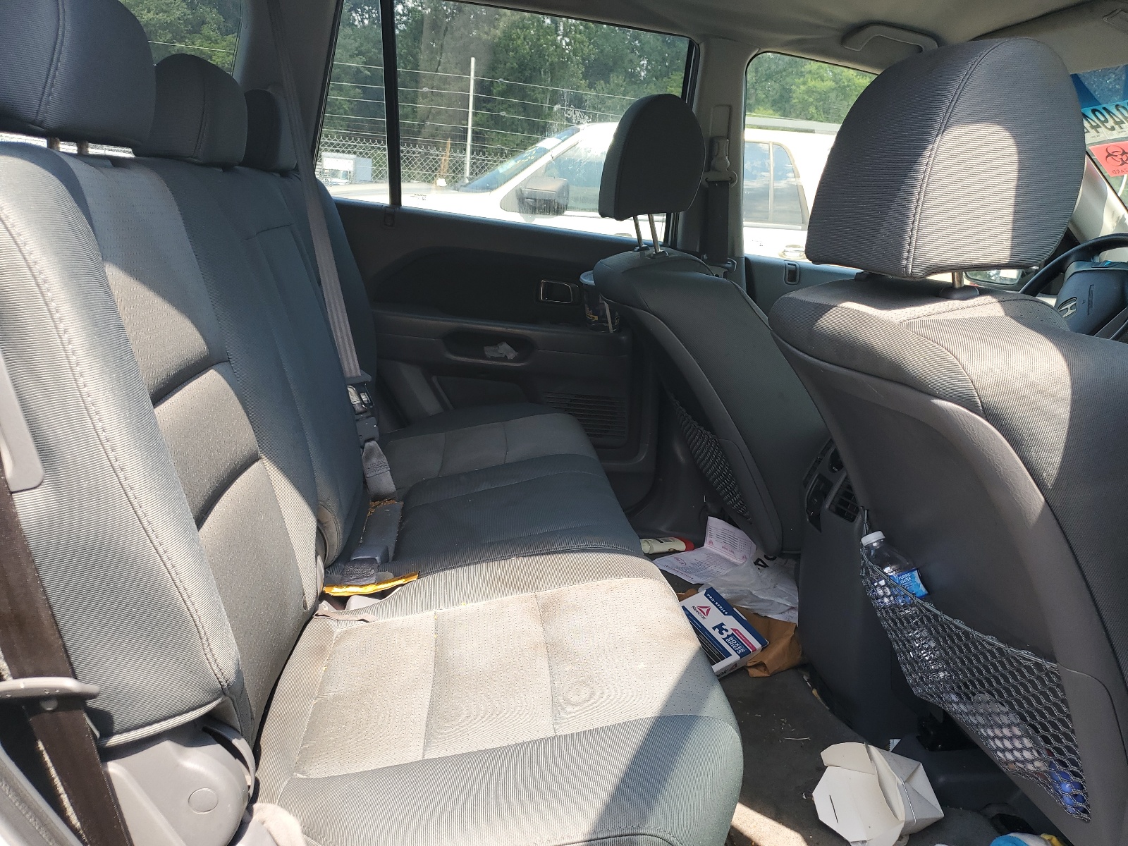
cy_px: 423
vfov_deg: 53.1
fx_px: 847
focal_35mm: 26
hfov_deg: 67.3
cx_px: 564
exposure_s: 1/435
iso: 50
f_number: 1.5
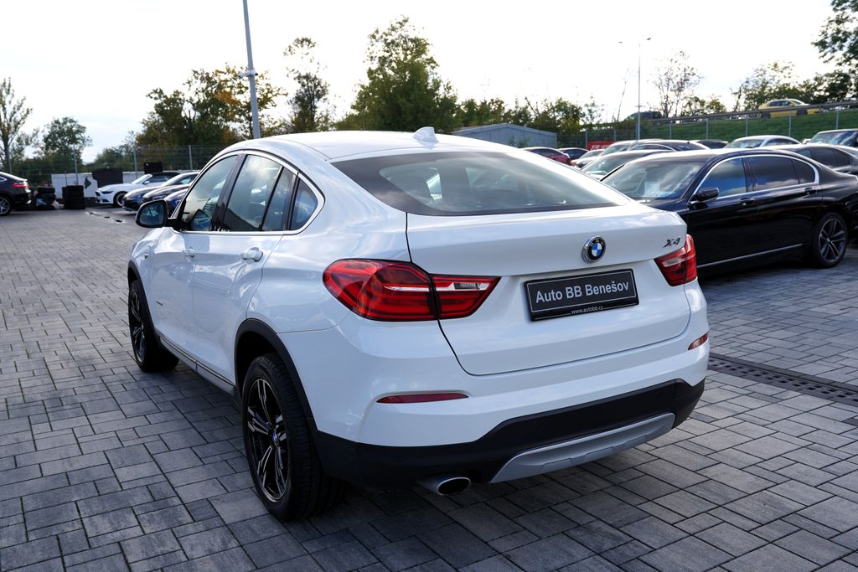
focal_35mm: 31
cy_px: 286
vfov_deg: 42.3
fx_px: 739
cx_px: 429
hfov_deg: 60.3
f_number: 6.3
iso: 100
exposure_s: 1/160
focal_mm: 31
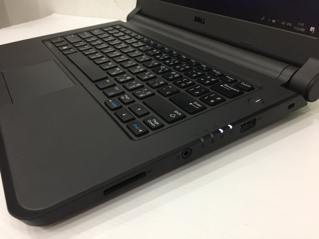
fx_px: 267
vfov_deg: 48.2
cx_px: 160
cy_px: 120
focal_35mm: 29
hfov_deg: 61.7
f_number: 2.2
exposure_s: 1/33
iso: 100
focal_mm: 4.15
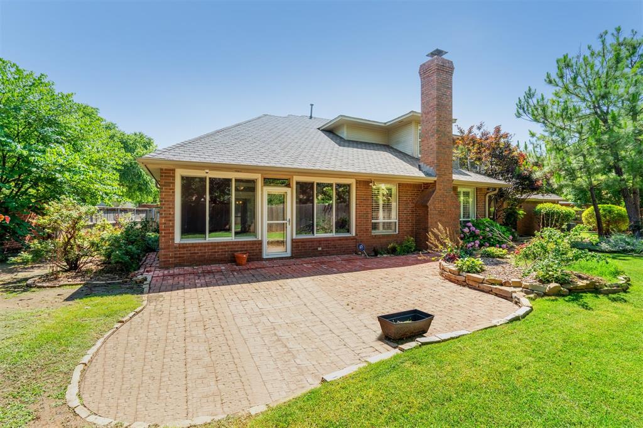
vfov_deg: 73.7
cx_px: 322
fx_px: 286
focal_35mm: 16
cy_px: 214
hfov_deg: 96.8
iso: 200
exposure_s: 1/250
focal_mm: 16
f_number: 7.1
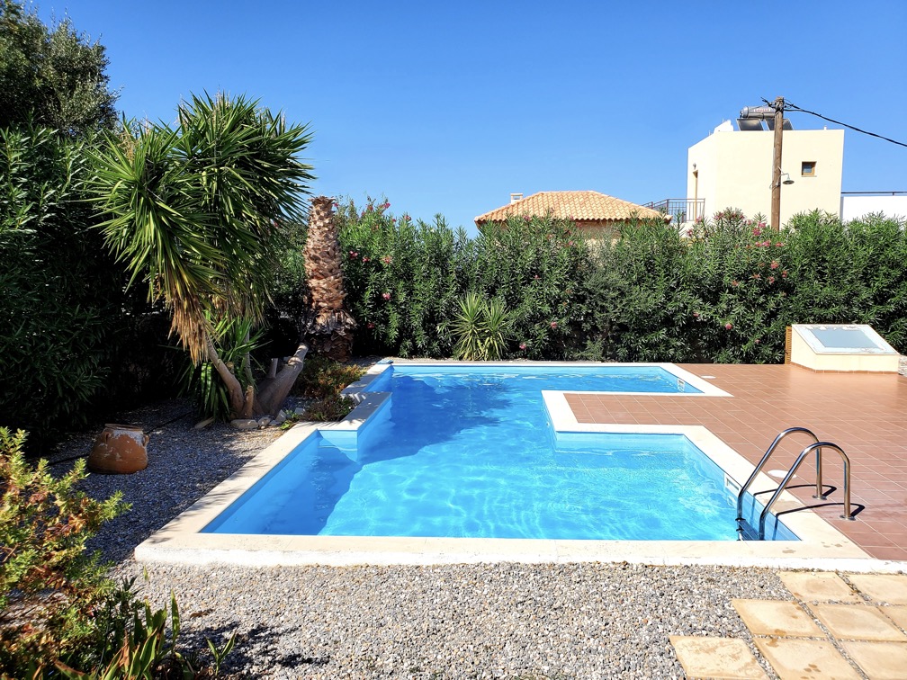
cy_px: 340
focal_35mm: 26
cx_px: 454
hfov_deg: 67.3
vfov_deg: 53.1
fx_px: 681
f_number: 2.4
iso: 50
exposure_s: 1/2082
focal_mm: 4.3
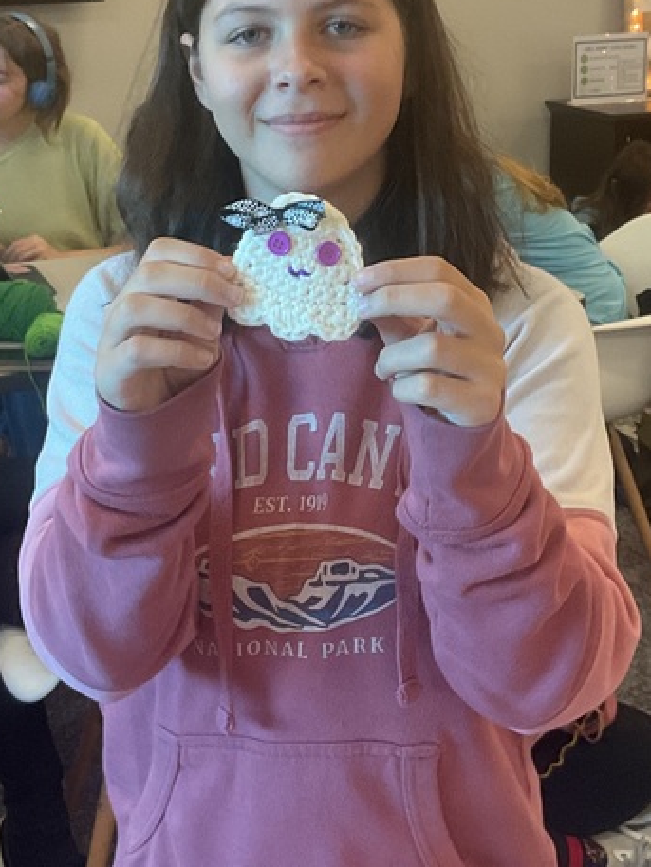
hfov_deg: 22.6
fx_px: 1629
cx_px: 309
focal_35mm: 65
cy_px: 245
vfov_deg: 29.5
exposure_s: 1/60
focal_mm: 3
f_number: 1.8
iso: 125
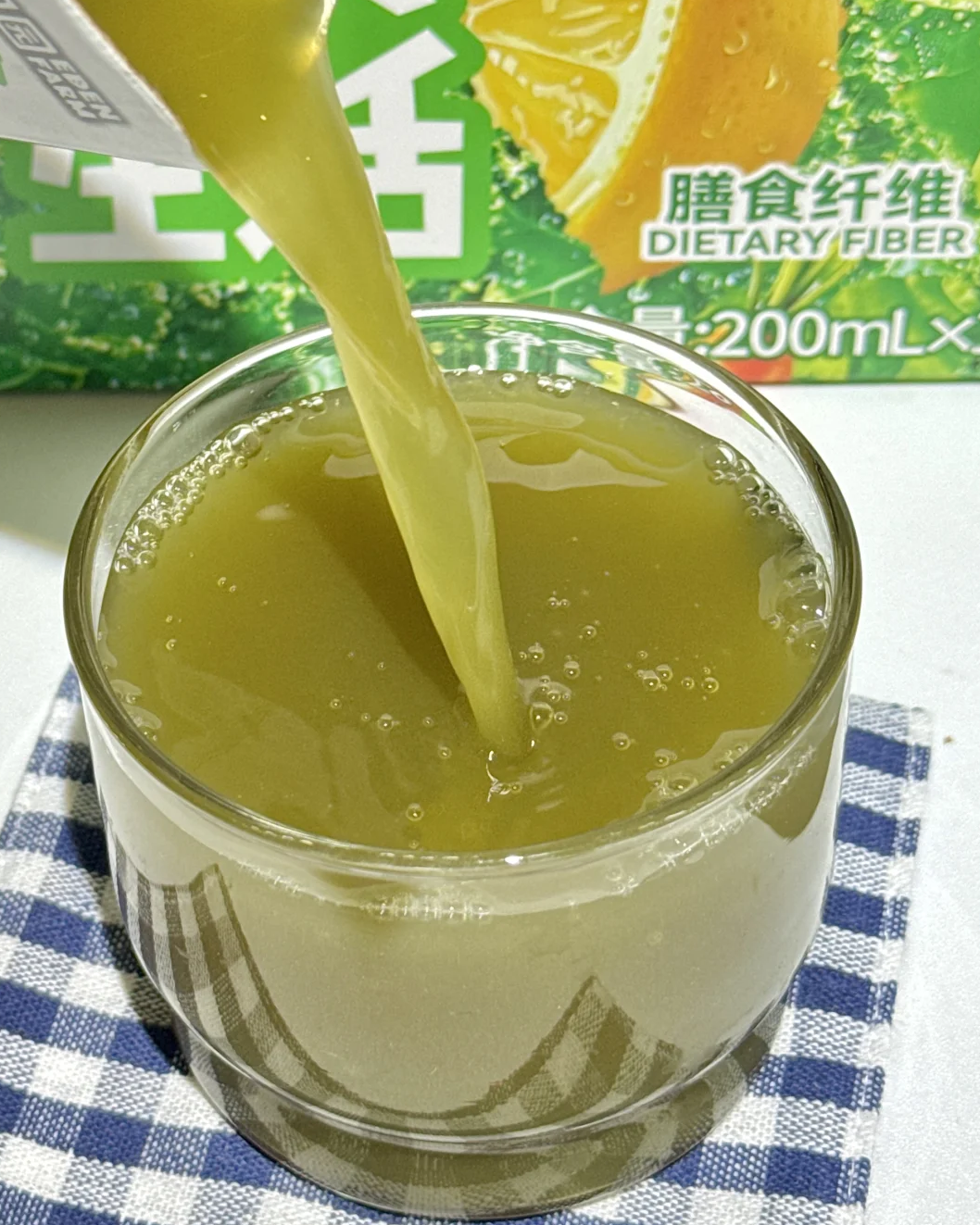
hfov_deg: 29.7
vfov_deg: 36.6
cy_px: 572
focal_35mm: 51
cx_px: 486
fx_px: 1849
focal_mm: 6.76
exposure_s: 1/315
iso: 64
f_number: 1.78
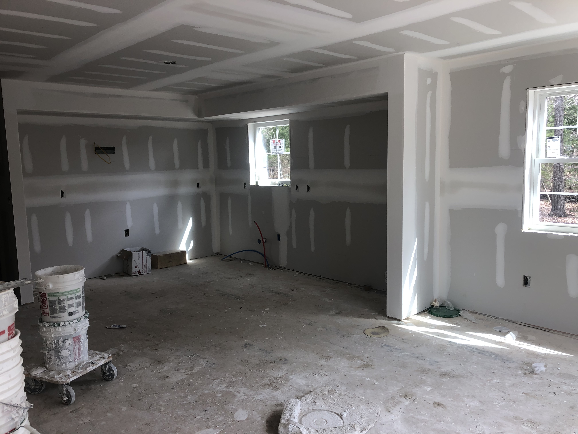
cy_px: 217
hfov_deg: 63.4
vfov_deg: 49.7
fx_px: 468
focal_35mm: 28
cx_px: 289
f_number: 1.8
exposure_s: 1/120
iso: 25
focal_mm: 3.99
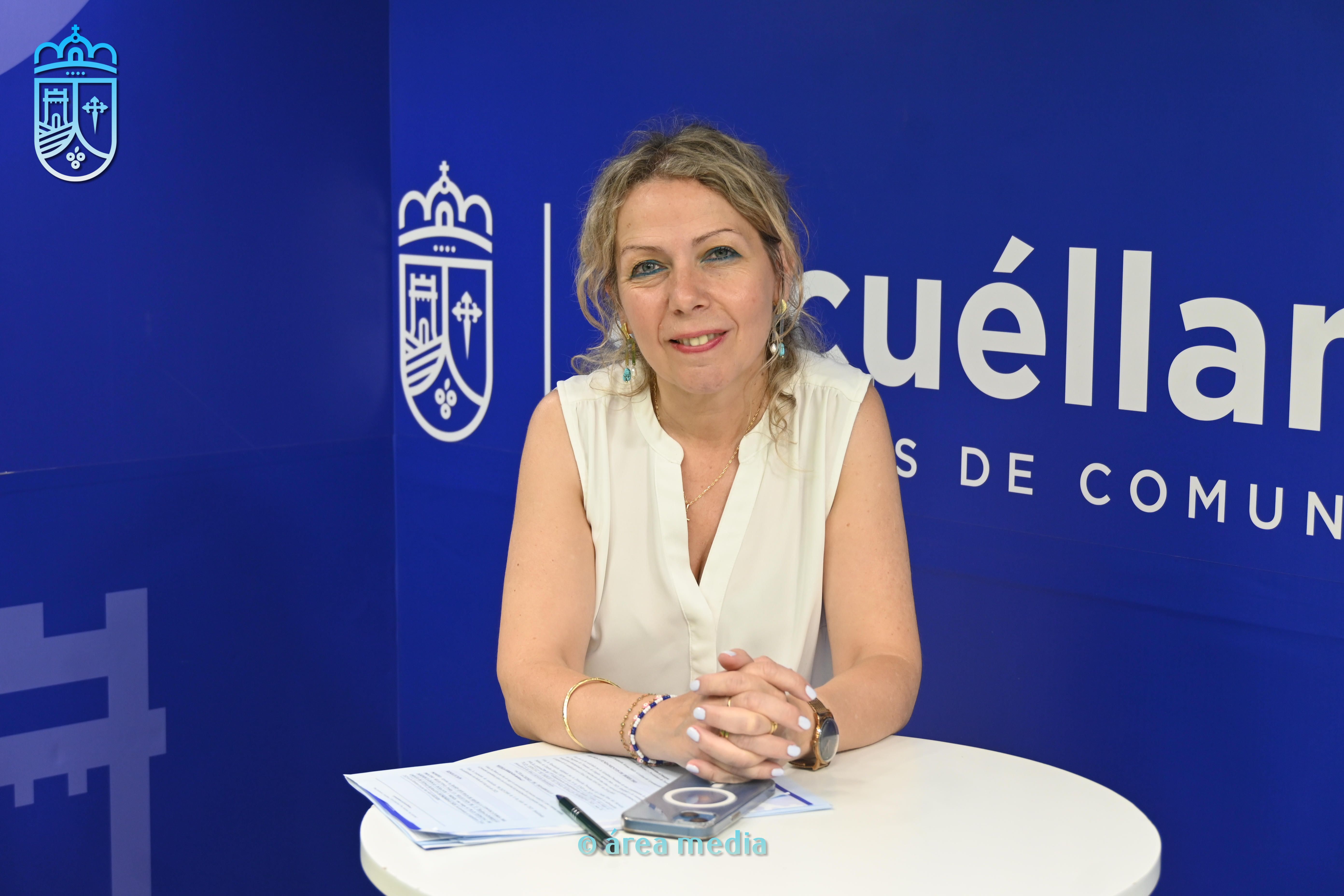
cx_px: 672
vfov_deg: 22.6
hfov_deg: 33.4
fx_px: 2240
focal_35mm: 60
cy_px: 448
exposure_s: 1/125
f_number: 4.5
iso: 500
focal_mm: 40
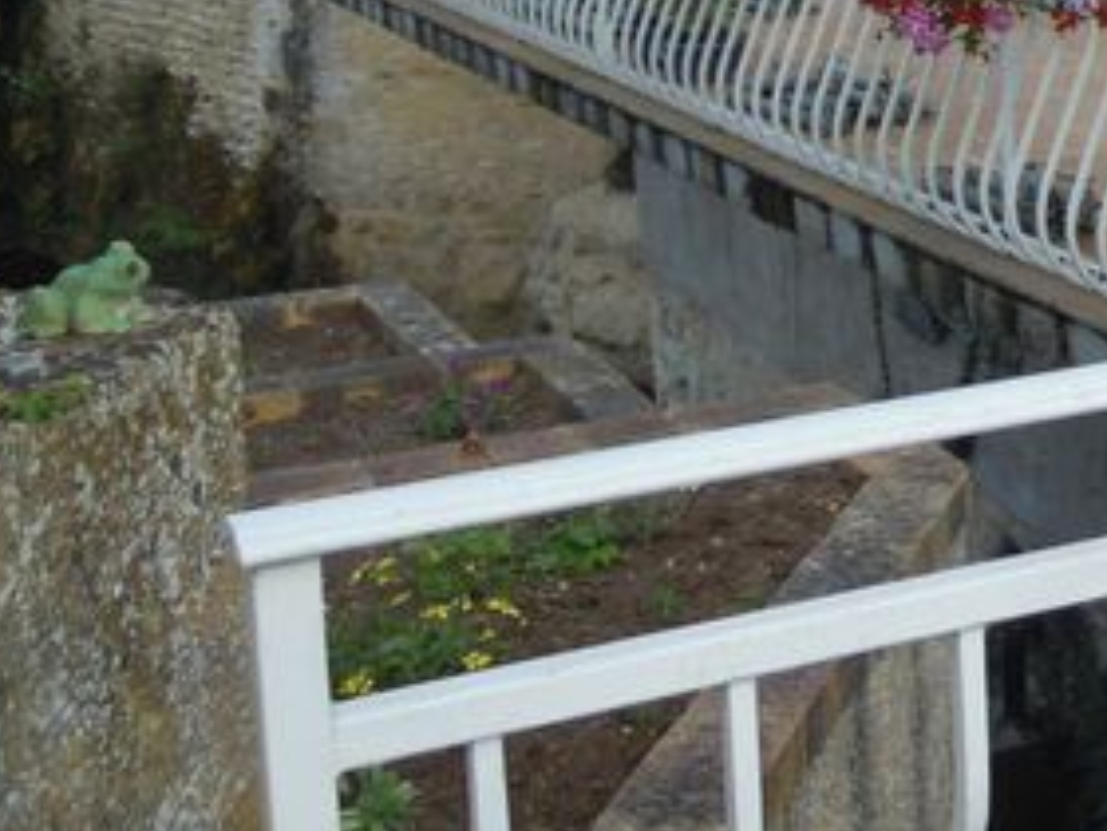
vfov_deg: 18.0
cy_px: -4
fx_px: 2558
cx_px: 1206
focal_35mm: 80
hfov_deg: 23.0
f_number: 2.7
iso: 100
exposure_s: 1/400
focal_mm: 5
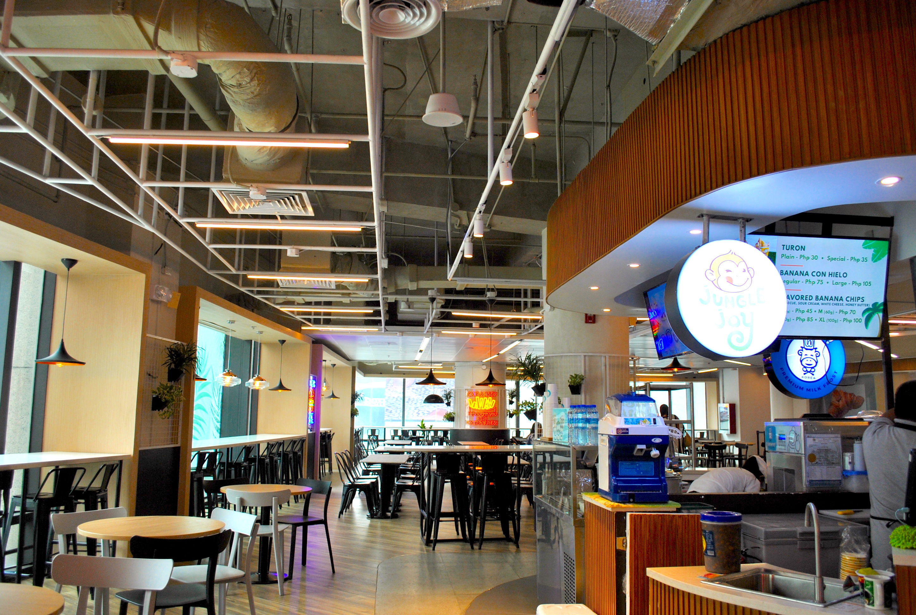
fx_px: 688
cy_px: 308
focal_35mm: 27
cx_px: 458
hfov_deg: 67.3
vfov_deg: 48.1
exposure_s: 1/100
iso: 200
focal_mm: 18
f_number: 5
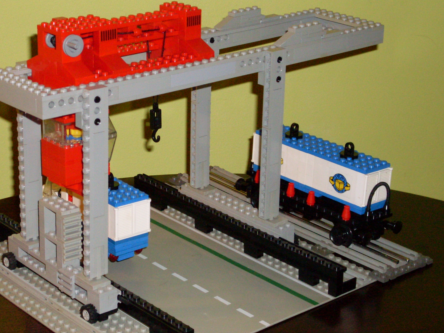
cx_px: 158
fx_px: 1206
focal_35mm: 94
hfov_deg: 20.8
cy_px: 177
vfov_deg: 15.7
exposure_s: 1/45
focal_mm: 11.7
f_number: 3.7
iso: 200
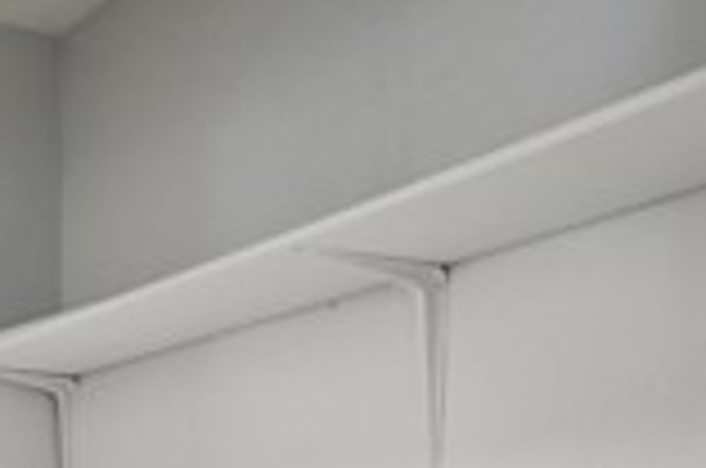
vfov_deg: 22.3
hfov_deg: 28.9
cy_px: 639
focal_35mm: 53
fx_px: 1037
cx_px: -261
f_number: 9
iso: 400
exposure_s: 1/10
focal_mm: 13
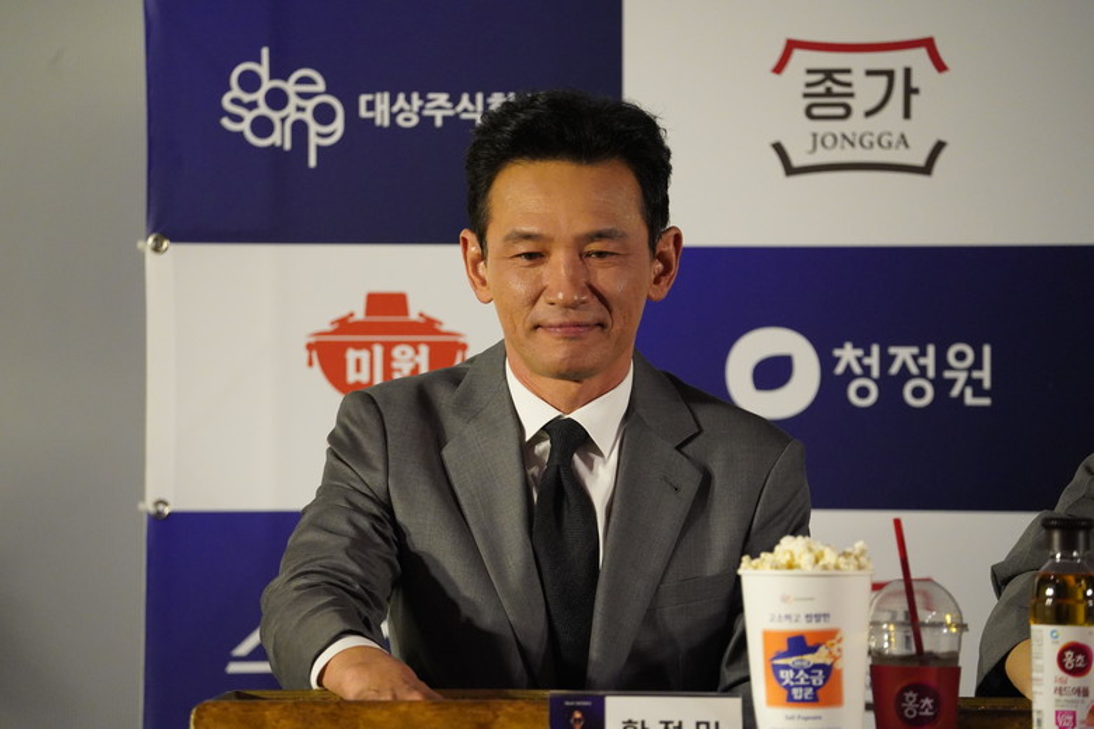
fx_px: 8493
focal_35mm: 280
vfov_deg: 4.9
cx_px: 547
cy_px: 364
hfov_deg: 7.4
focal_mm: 279.5
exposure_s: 1/125
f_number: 6.3
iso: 8000
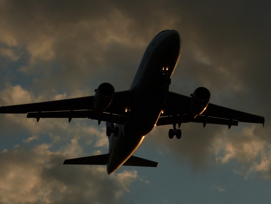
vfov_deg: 8.4
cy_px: 102
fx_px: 1378
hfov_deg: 11.2
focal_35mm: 176
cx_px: 136
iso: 80
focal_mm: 24.1
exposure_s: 1/800
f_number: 5.6
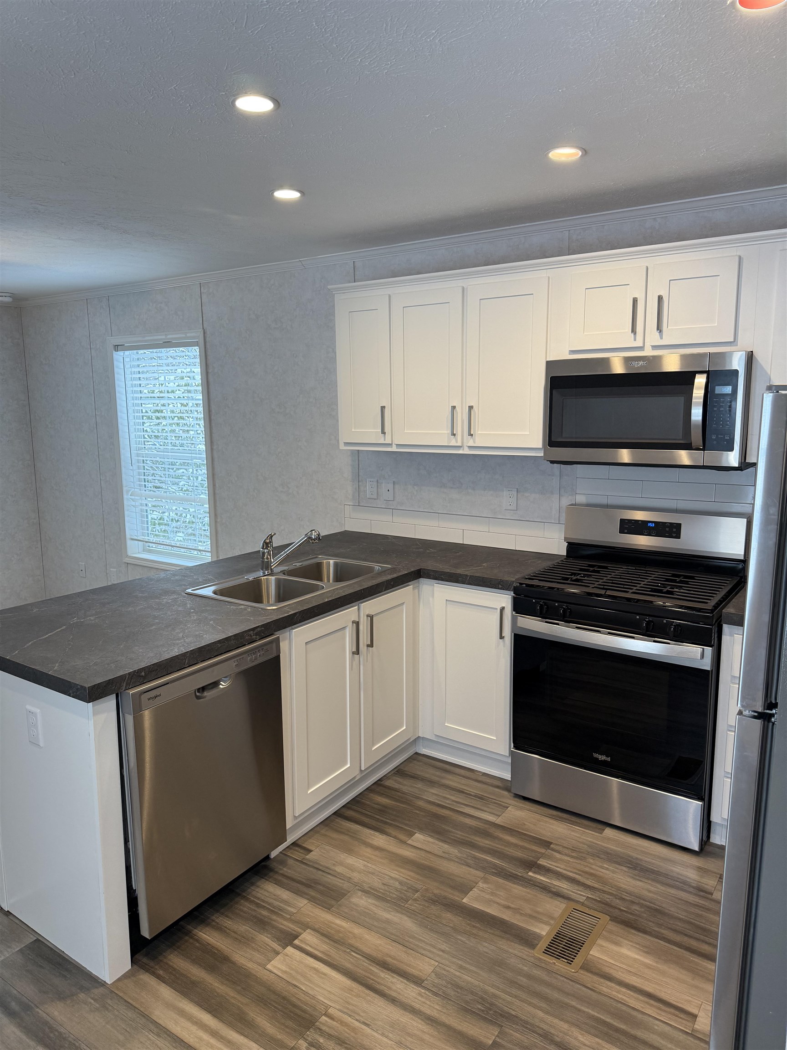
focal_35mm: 24
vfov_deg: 71.6
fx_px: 728
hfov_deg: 56.8
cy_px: 525
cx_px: 394
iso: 160
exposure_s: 1/134
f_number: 1.78
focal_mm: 6.76
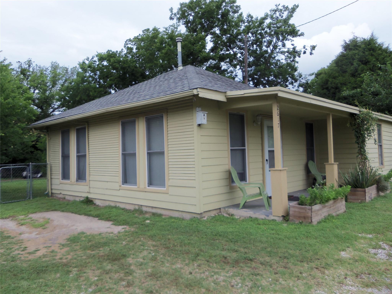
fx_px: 317
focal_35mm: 28
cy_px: 147
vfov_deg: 49.7
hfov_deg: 63.4
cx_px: 196
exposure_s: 1/320
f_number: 3.9
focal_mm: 5.1
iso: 64
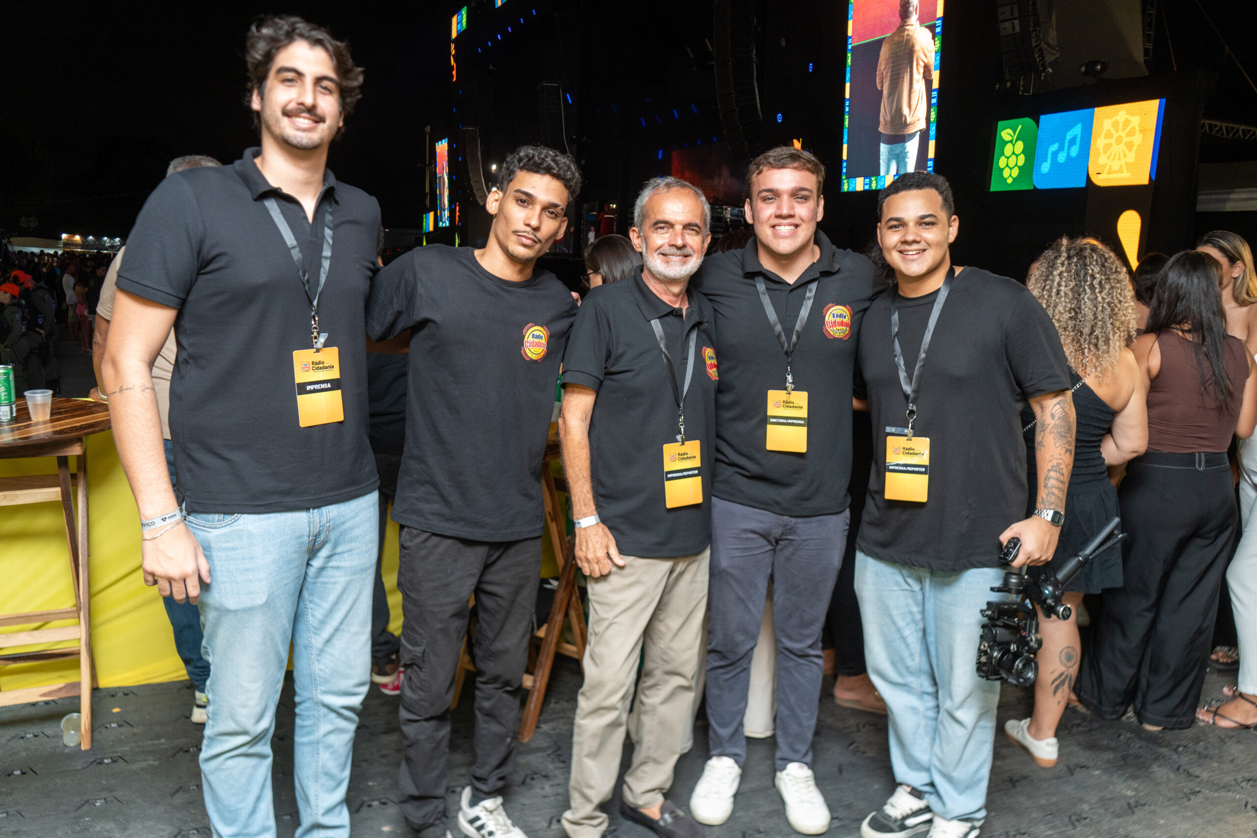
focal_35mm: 29
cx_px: 628
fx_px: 1013
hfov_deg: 63.7
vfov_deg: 45.0
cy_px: 419
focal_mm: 29
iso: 2000
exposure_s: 1/250
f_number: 5
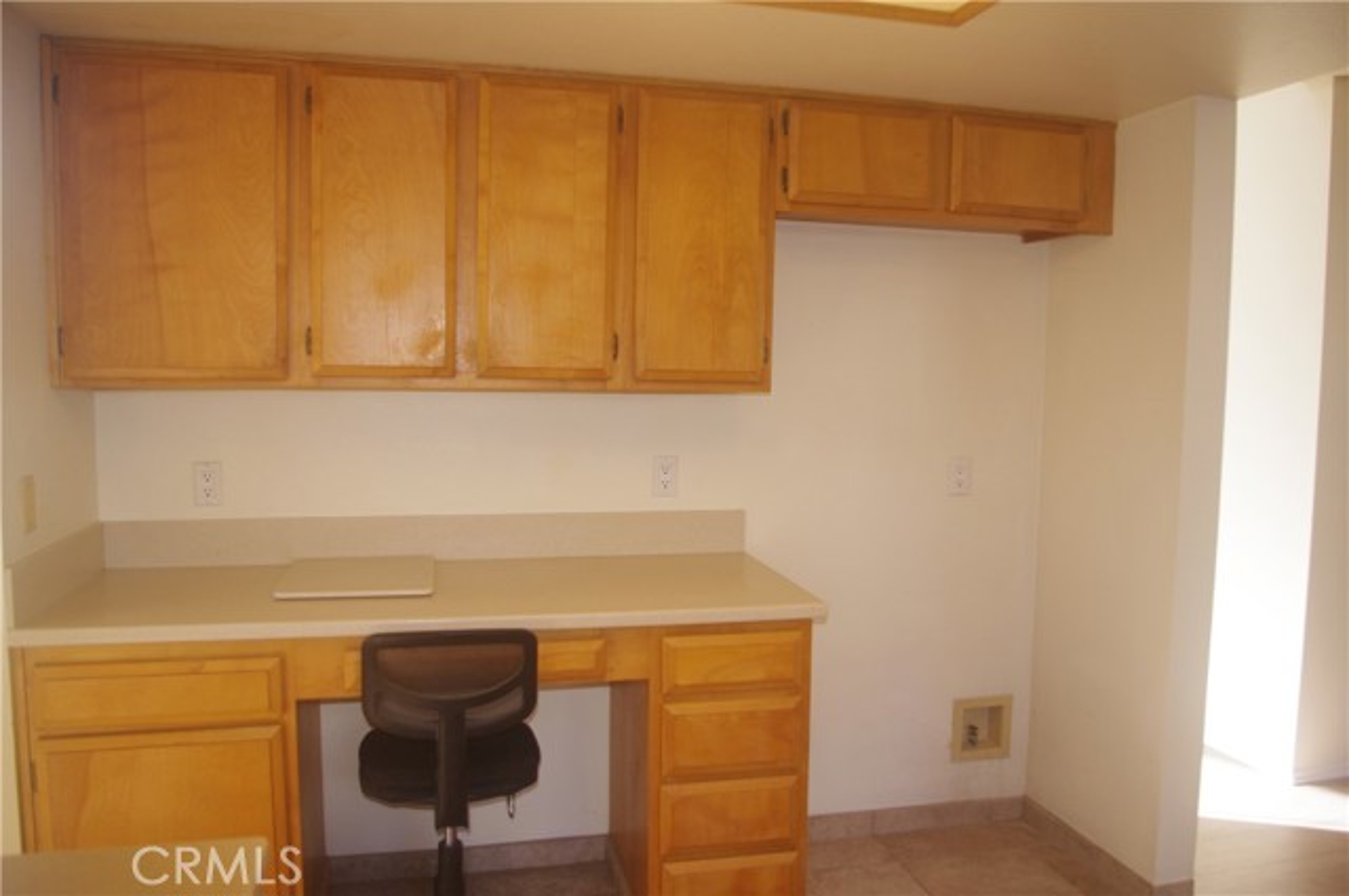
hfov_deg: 67.4
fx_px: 1010
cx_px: 674
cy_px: 448
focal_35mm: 27
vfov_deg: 47.8
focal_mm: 18
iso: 400
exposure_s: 1/100
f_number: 4
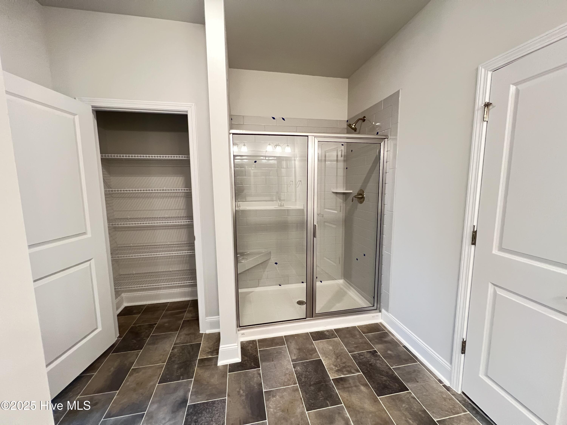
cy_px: 212
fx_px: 213
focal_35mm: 13
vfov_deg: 89.9
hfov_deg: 106.2
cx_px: 284
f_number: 1.8
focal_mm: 1.57
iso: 500
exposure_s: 1/60
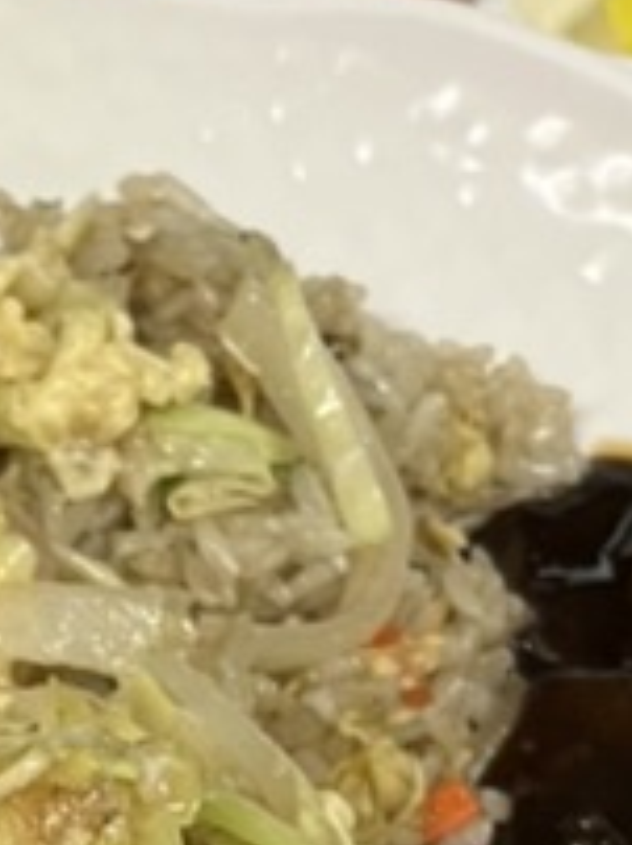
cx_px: -96
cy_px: 1146
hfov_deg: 11.0
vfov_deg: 14.3
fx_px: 3220
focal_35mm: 132
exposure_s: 1/60
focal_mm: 5.1
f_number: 1.6
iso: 200
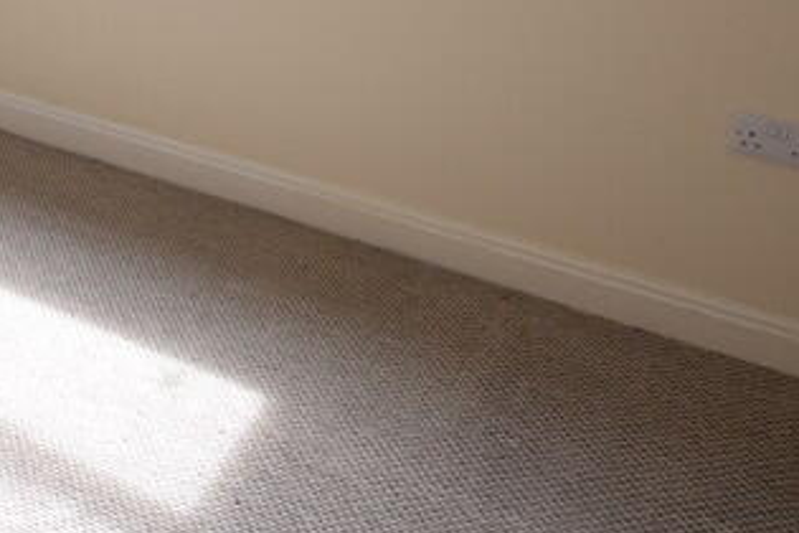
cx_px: -208
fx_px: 1190
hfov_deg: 30.3
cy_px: -197
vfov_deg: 22.1
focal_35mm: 54
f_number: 7.1
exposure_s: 1/200
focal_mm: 11
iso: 400
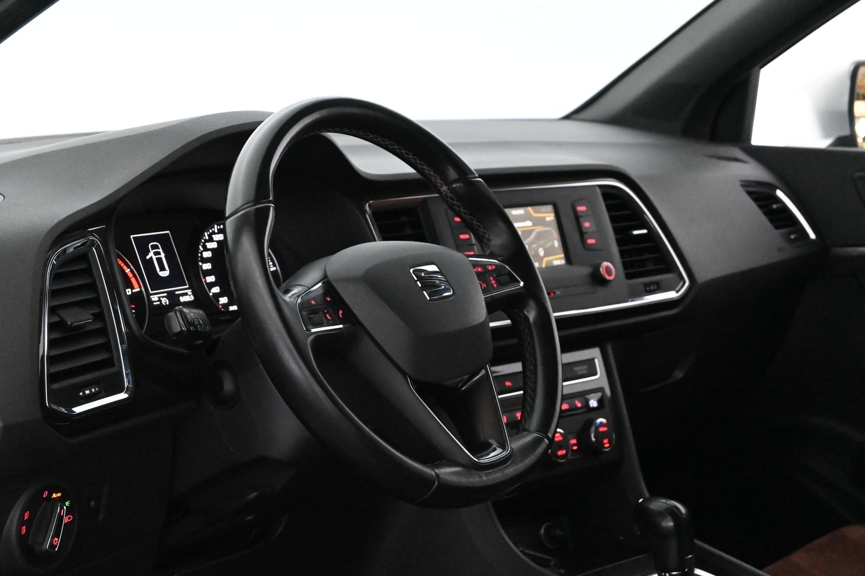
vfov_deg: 18.9
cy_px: 288
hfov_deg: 28.1
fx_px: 1730
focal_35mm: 72
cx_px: 432
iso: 12800
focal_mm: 48
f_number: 6
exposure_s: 1/80
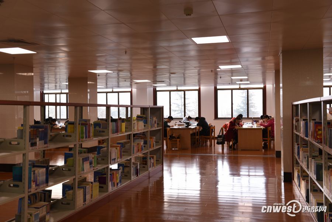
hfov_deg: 48.4
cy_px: 111
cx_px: 166
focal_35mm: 40
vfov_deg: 33.4
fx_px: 369
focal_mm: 40
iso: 560
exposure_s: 1/40
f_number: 5.6
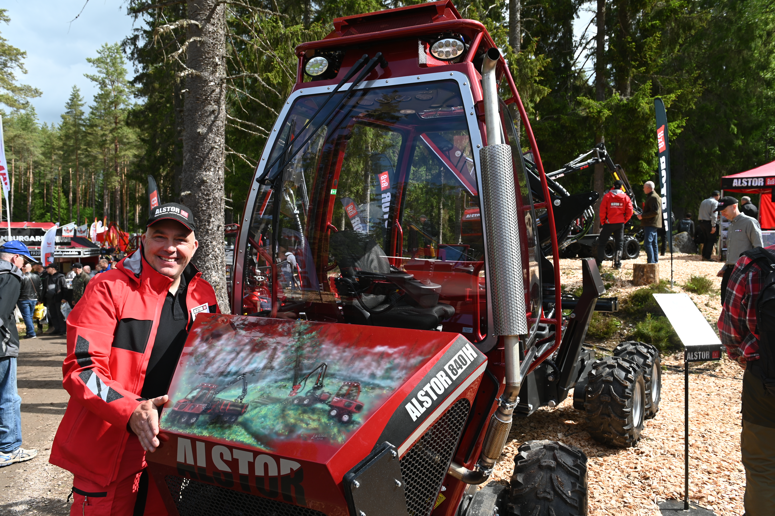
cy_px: 258
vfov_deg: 53.1
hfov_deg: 73.8
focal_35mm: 24
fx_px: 516
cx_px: 388
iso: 125
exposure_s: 1/200
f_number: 7.1
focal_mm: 24
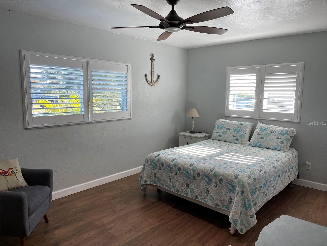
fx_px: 246
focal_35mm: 26
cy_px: 123
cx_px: 164
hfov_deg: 67.3
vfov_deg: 53.1
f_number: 1.6
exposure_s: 1/120
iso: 40
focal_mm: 5.1
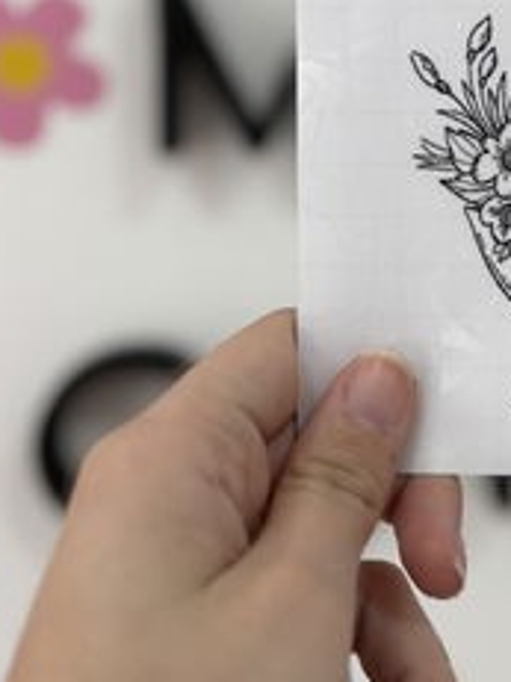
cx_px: 549
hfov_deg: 23.1
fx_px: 1182
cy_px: 217
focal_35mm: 60
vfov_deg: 31.9
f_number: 1.6
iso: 100
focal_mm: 5.96
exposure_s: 1/120
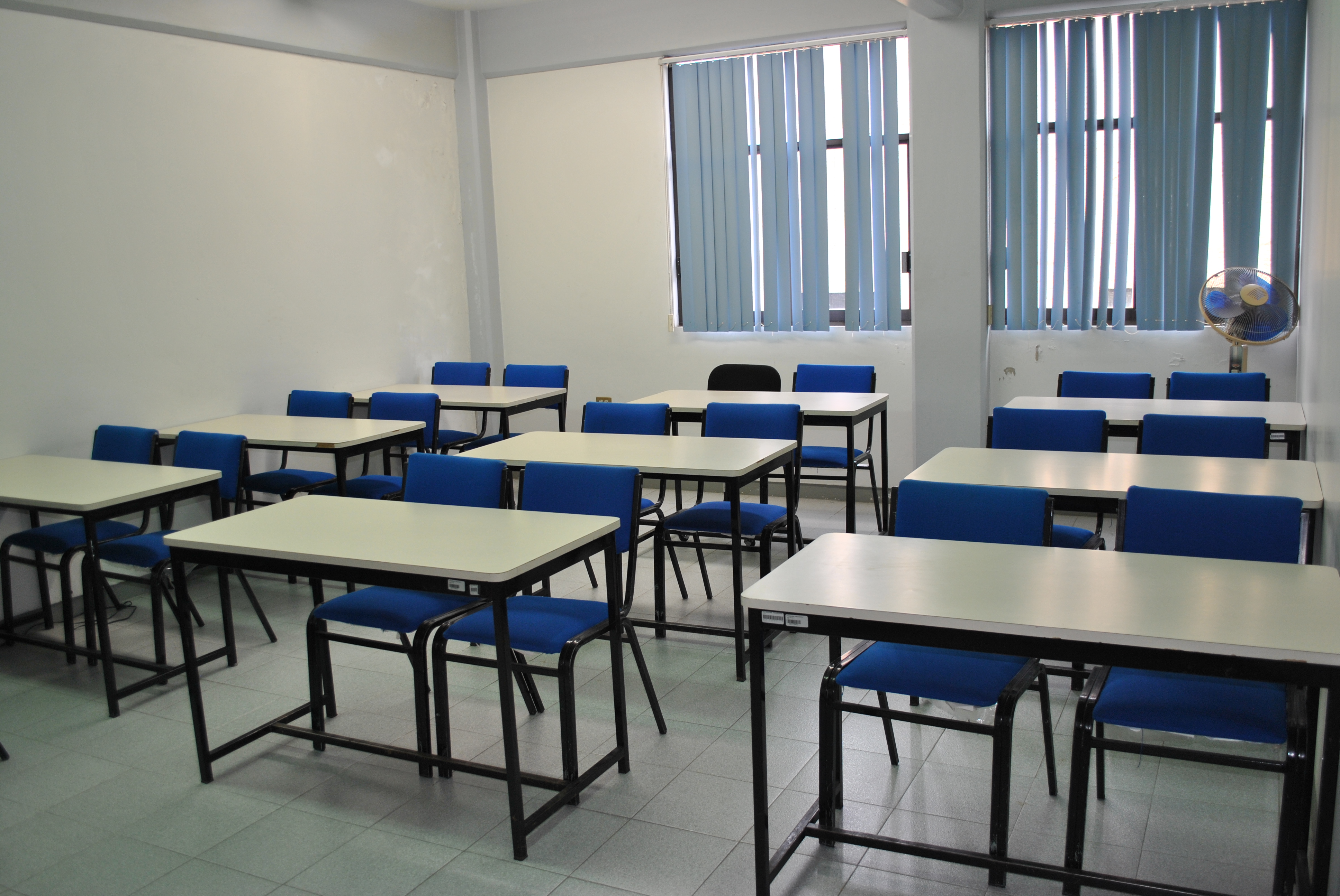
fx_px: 1118
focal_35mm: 30
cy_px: 448
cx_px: 670
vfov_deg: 43.7
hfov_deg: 61.9
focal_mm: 20
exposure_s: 1/40
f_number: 3.8
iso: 200
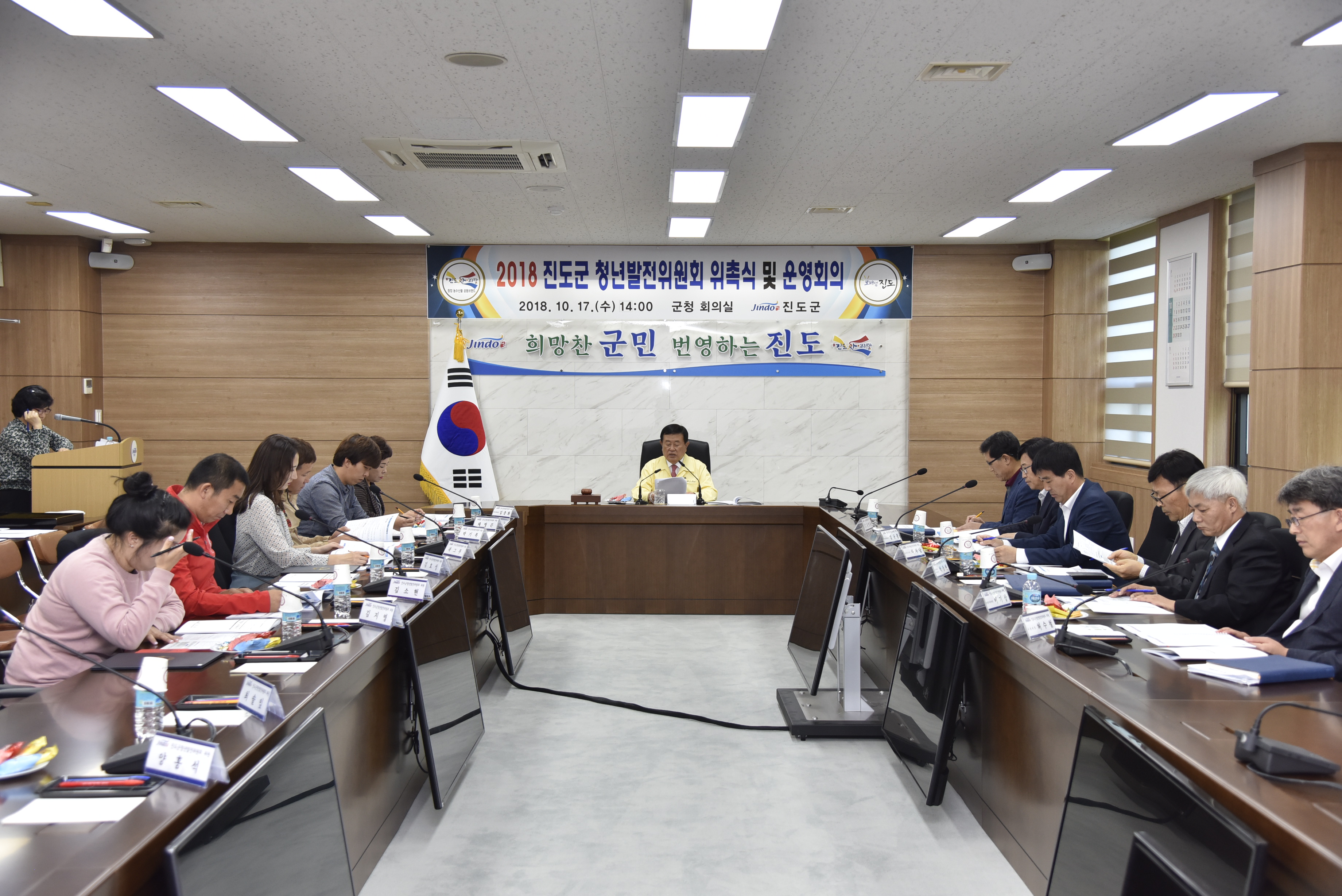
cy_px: 448
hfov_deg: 50.7
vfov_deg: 35.1
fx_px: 1417
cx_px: 671
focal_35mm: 38
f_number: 4.5
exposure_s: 1/125
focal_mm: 38
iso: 800
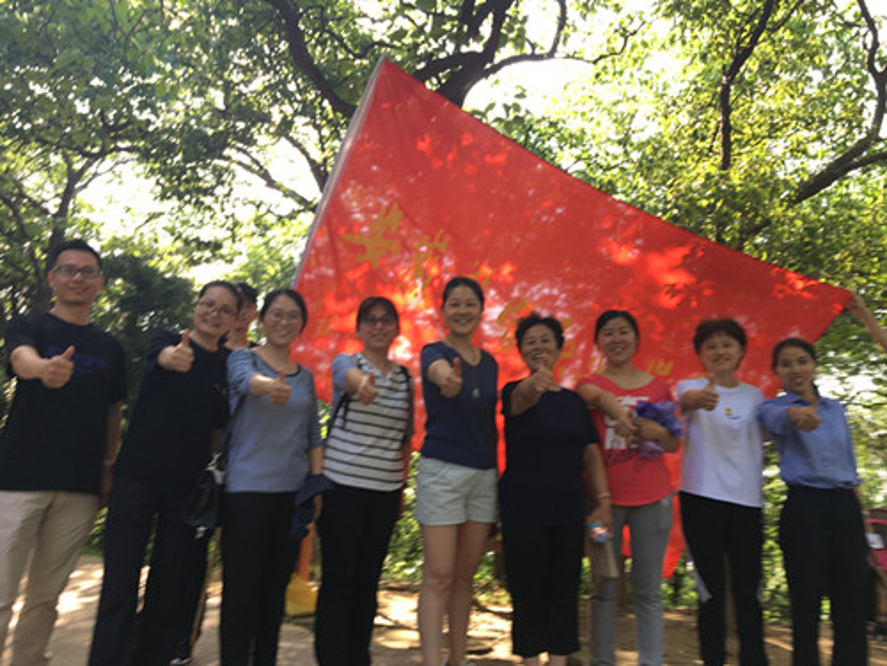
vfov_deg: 48.2
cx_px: 444
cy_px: 333
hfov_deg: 61.7
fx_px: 743
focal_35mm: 29
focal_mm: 4.15
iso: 25
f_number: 2.2
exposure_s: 1/100
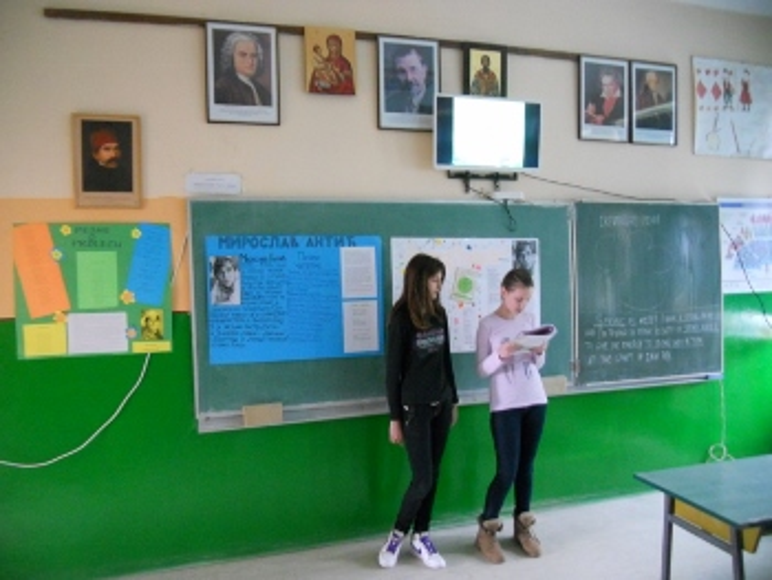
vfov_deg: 51.4
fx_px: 603
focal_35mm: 27
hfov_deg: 65.3
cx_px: 386
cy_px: 290
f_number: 3.2
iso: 640
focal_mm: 4.9
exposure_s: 1/8
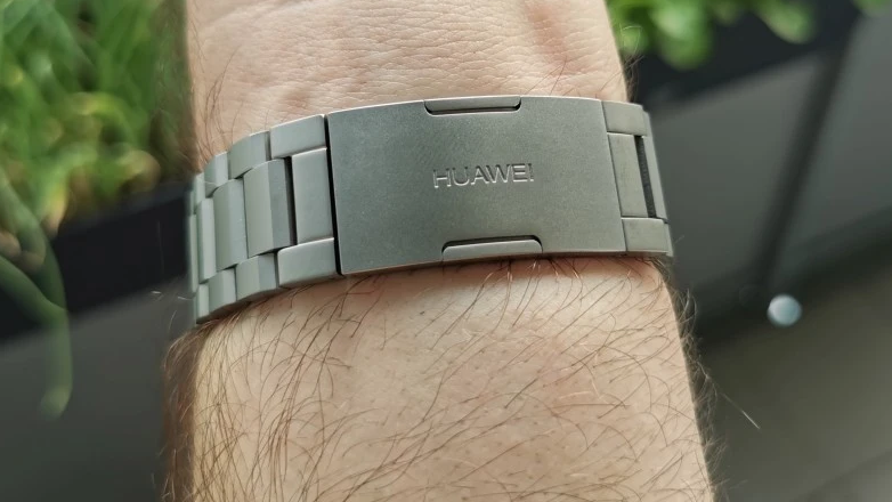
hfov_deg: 51.6
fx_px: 923
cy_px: 169
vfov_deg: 30.2
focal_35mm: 39
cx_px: 452
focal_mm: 5.56
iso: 50
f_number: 1.6
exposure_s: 1/479
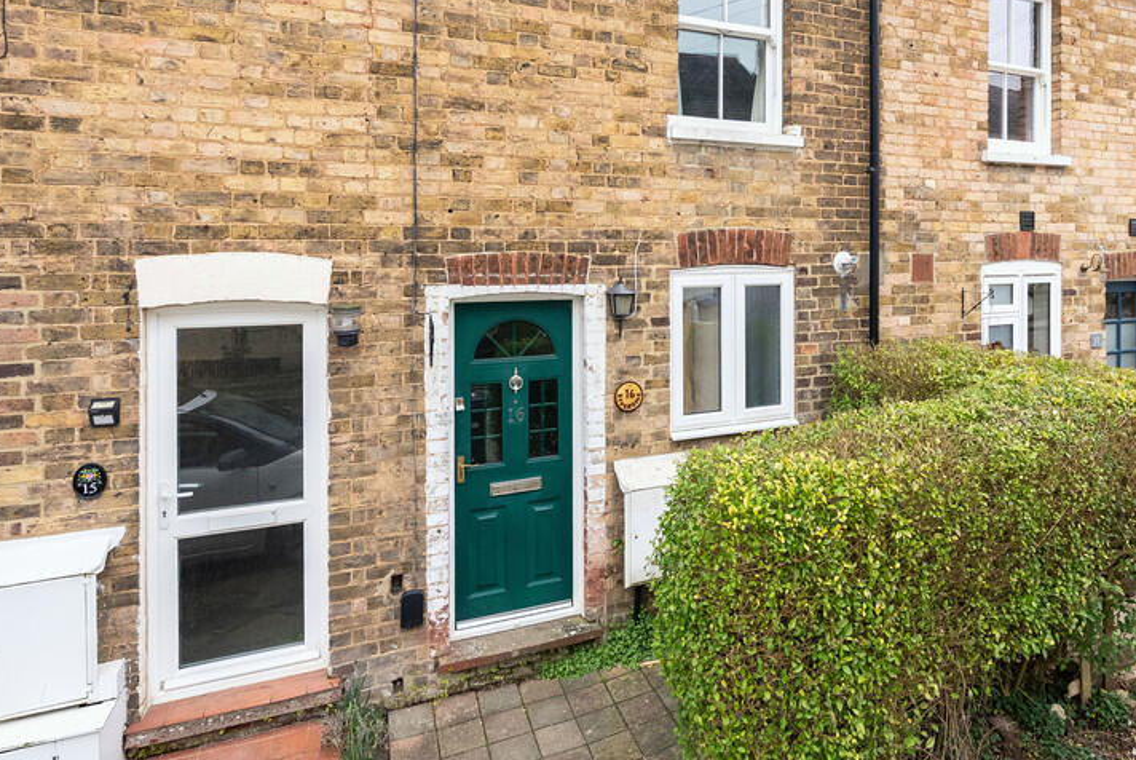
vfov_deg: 52.4
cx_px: 704
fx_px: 749
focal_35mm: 24
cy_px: 233
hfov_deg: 73.2
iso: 2000
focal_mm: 16.5
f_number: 7.1
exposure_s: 1/500
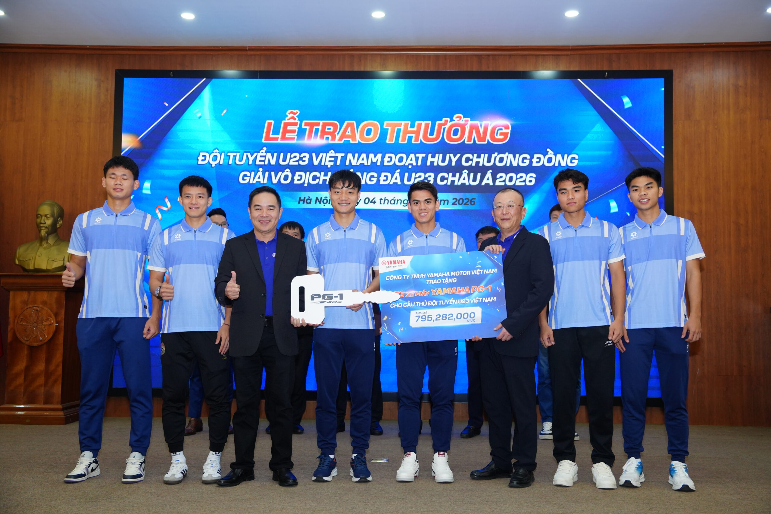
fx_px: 792
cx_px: 386
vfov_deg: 35.9
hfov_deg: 51.9
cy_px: 257
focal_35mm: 37
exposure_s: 1/200
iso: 1250
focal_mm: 37
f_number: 4
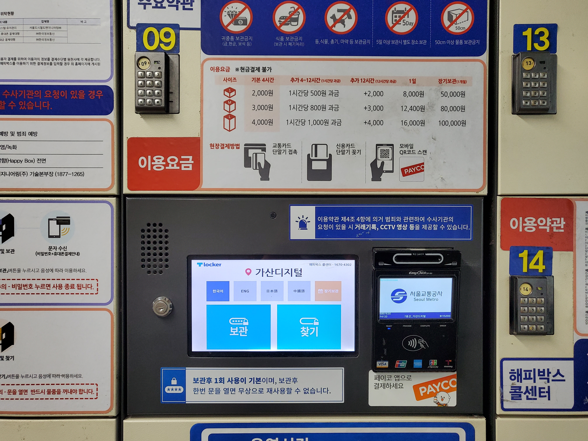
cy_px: 220
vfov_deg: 53.1
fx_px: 442
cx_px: 294
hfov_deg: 67.3
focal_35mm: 26
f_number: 1.8
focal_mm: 4.25
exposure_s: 1/120
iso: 160
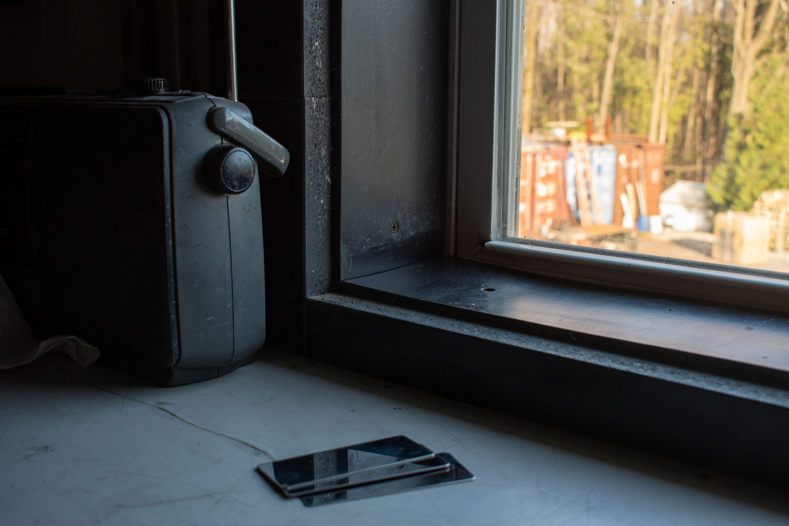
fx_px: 942
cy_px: 263
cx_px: 394
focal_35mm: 43
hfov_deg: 45.4
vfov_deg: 31.2
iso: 250
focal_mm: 29
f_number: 5.6
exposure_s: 1/125
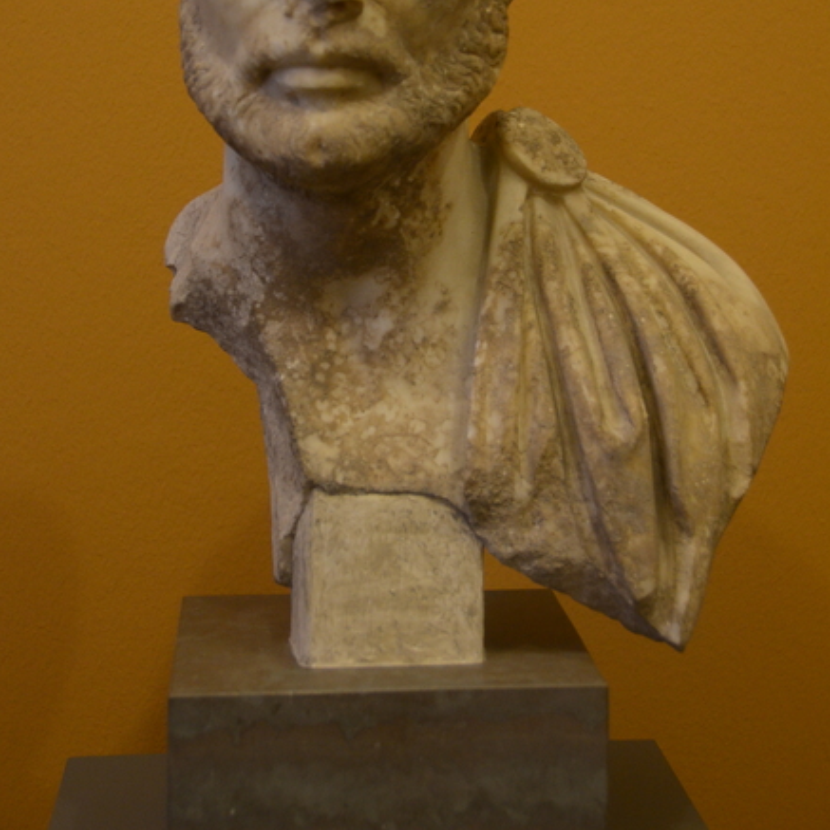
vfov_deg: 19.4
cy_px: 234
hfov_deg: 19.5
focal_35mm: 89
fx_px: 2414
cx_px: 416
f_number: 4.5
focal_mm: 46
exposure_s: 1/10
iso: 1250
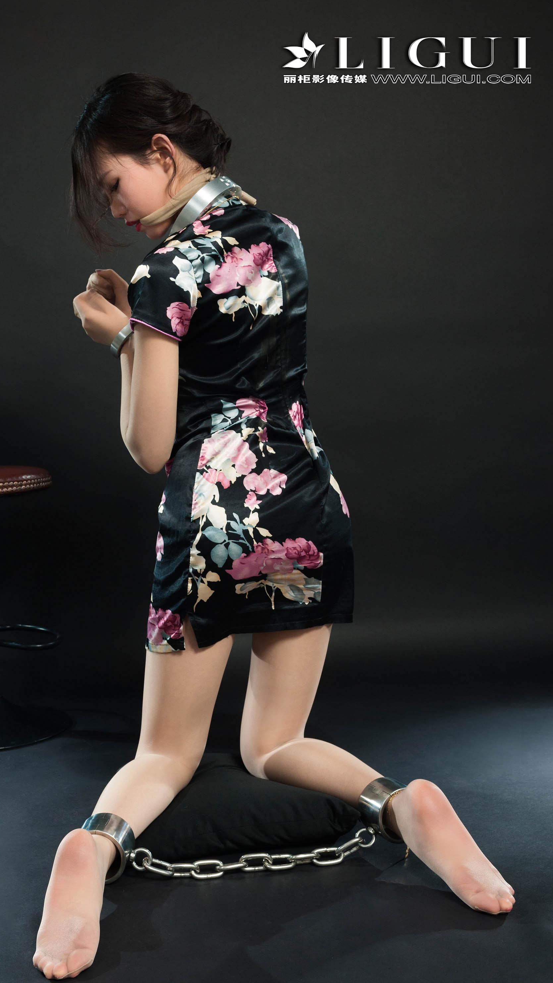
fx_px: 965
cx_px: 225
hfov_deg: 31.9
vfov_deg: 54.0
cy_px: 495
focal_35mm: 37
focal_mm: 35
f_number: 9
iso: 320
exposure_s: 1/125
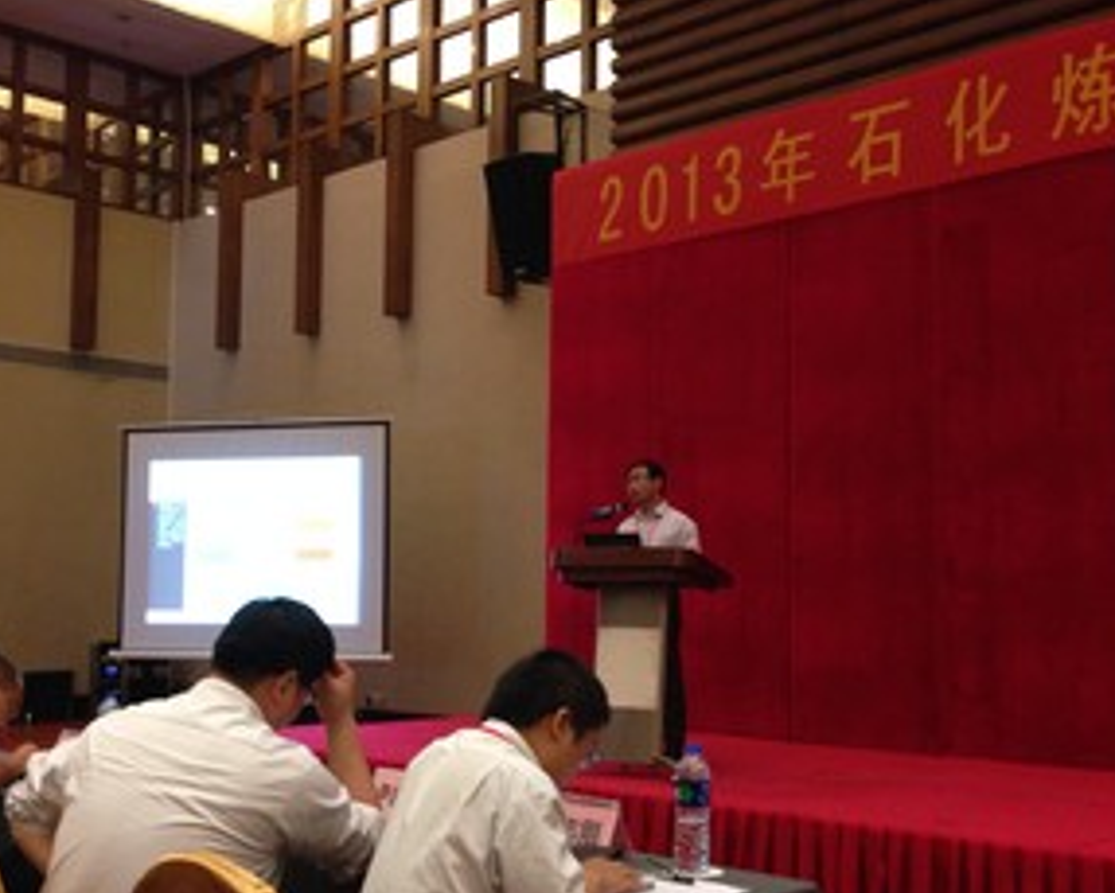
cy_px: 456
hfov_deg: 41.1
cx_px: 616
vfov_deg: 33.4
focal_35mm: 45
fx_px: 1485
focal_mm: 4.12
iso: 250
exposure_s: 1/20
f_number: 2.4
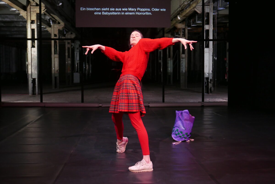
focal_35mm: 46
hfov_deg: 42.7
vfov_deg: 29.3
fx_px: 352
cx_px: 138
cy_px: 92
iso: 1600
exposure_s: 1/100
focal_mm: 20.6
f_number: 2.6
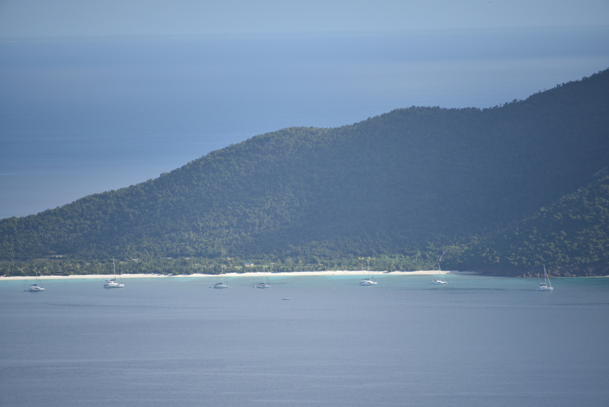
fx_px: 5076
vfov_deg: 4.6
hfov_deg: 6.9
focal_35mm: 300
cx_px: 304
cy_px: 204
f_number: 5.6
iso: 140
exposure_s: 1/640
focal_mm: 300
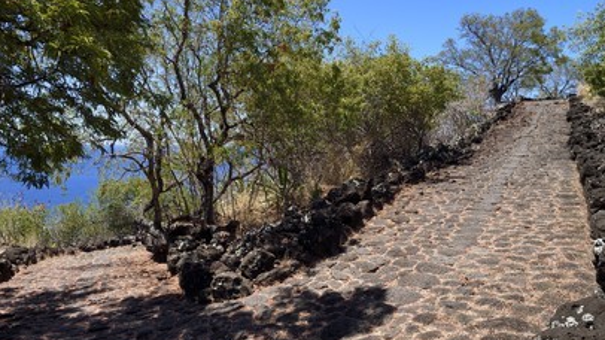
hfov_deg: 71.9
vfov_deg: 44.3
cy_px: 185
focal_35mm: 26
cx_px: 301
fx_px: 417
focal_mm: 24
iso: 200
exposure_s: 1/250
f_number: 13
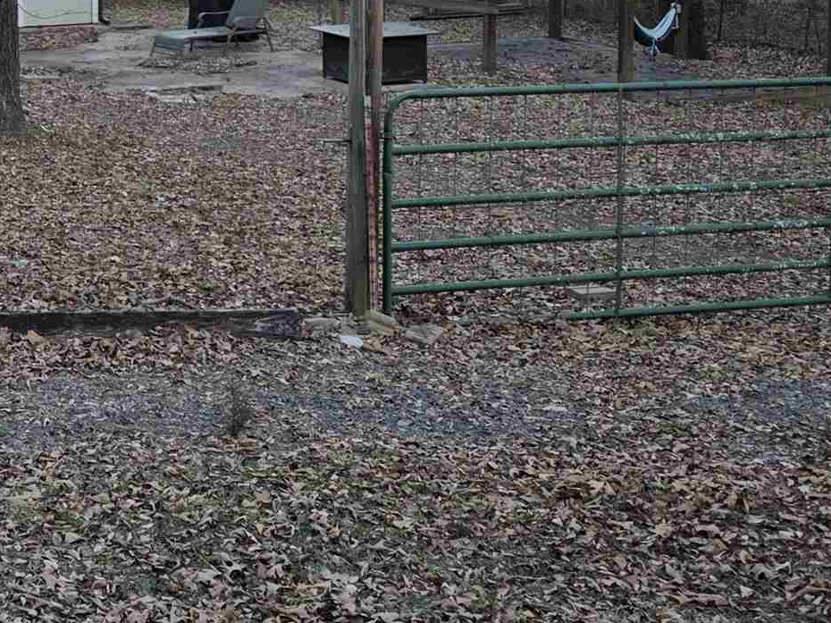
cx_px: -102
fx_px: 1824
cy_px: 22
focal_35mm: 76
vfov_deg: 18.9
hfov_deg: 23.9
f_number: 1.7
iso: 50
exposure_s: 1/180
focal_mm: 6.3
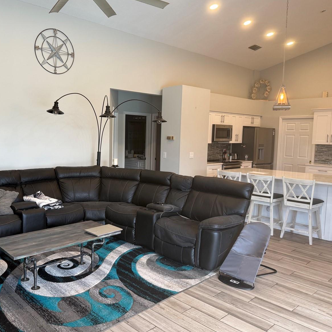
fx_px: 315
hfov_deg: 55.1
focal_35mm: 29
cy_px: 164
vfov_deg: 55.6
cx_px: 128
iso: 200
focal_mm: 6.76
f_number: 1.78
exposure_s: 1/121
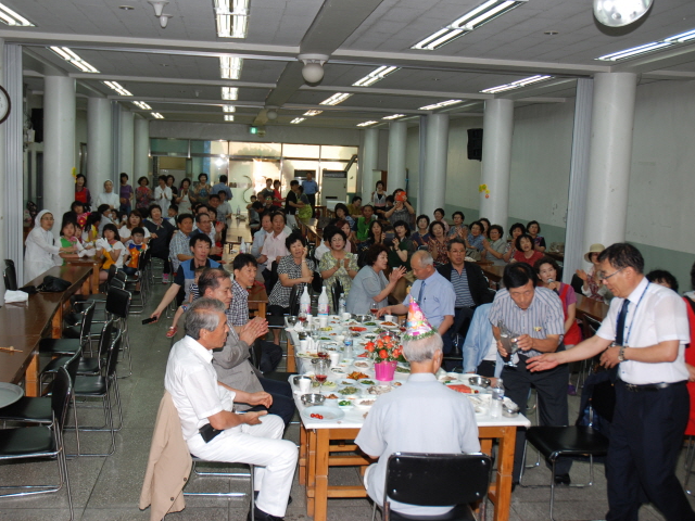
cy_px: 260
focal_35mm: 39
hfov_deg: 47.8
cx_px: 329
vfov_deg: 36.8
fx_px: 783
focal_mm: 24
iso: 200
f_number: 5
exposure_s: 1/60
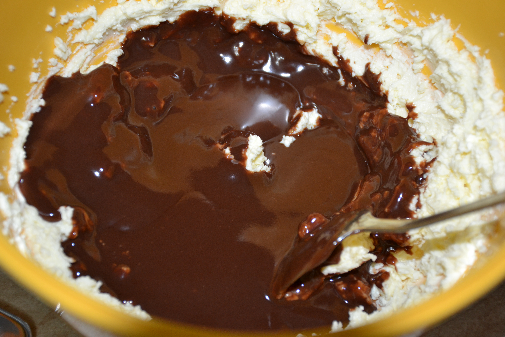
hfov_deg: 26.0
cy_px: 168
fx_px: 1094
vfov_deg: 17.5
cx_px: 252
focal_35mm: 78
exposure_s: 1/60
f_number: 4.8
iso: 720
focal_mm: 52
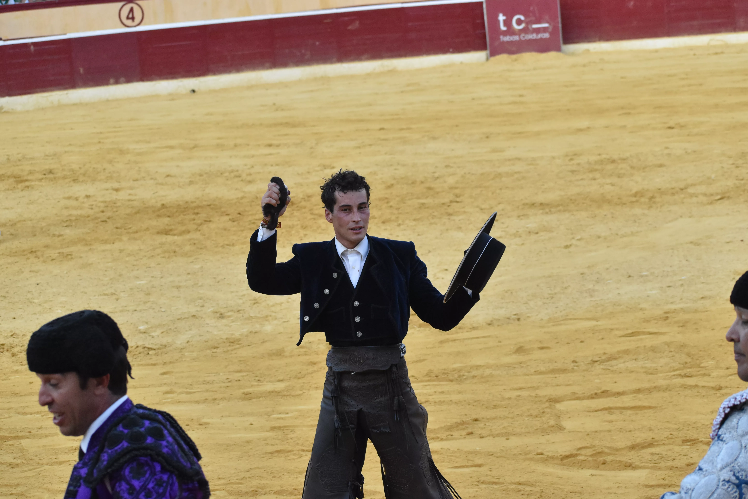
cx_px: 386
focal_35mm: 109
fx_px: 2265
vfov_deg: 12.6
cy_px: 250
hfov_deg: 18.8
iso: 1600
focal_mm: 70
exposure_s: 1/800
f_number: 7.1
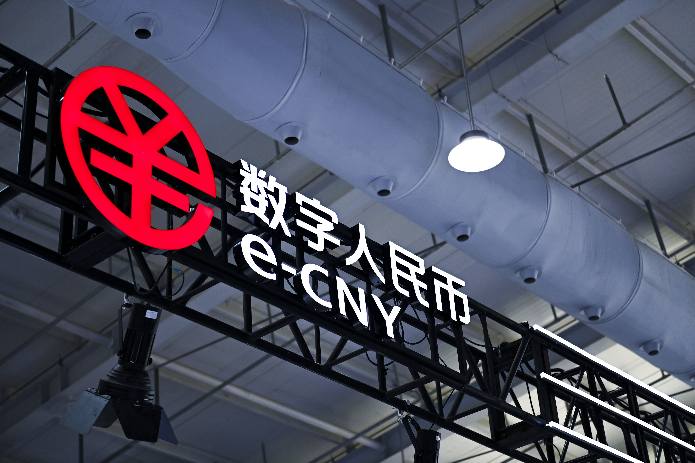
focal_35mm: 70
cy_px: 232
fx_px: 1351
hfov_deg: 28.8
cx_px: 348
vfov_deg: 19.5
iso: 400
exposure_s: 1/800
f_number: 2.8
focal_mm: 70
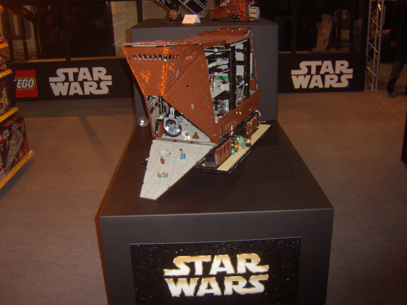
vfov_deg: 45.4
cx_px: 204
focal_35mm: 31
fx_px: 364
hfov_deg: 58.4
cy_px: 152
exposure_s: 1/30
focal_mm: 8.13
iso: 141
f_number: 2.7
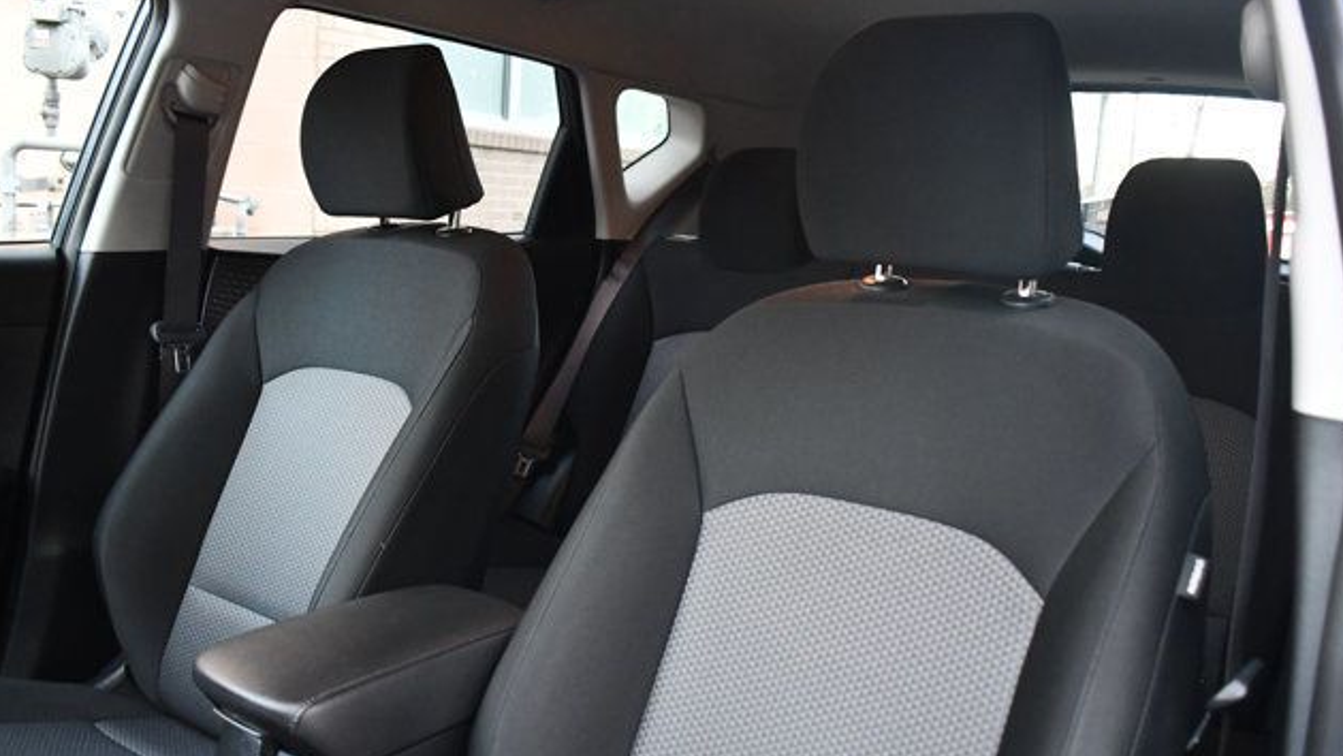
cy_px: 398
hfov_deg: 61.0
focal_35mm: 32
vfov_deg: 36.7
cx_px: 675
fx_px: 1140
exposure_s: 1/60
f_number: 3.5
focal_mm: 20
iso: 3200
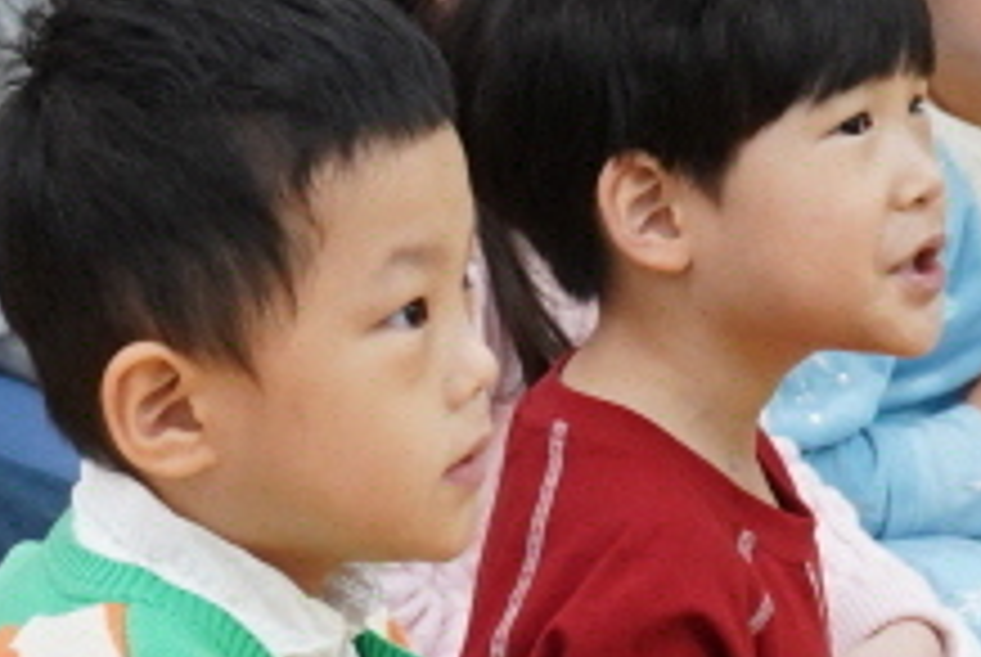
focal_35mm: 357
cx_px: -162
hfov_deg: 5.7
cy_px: -47
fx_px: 9741
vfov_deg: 3.9
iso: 2500
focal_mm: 60
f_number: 5.6
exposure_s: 1/80
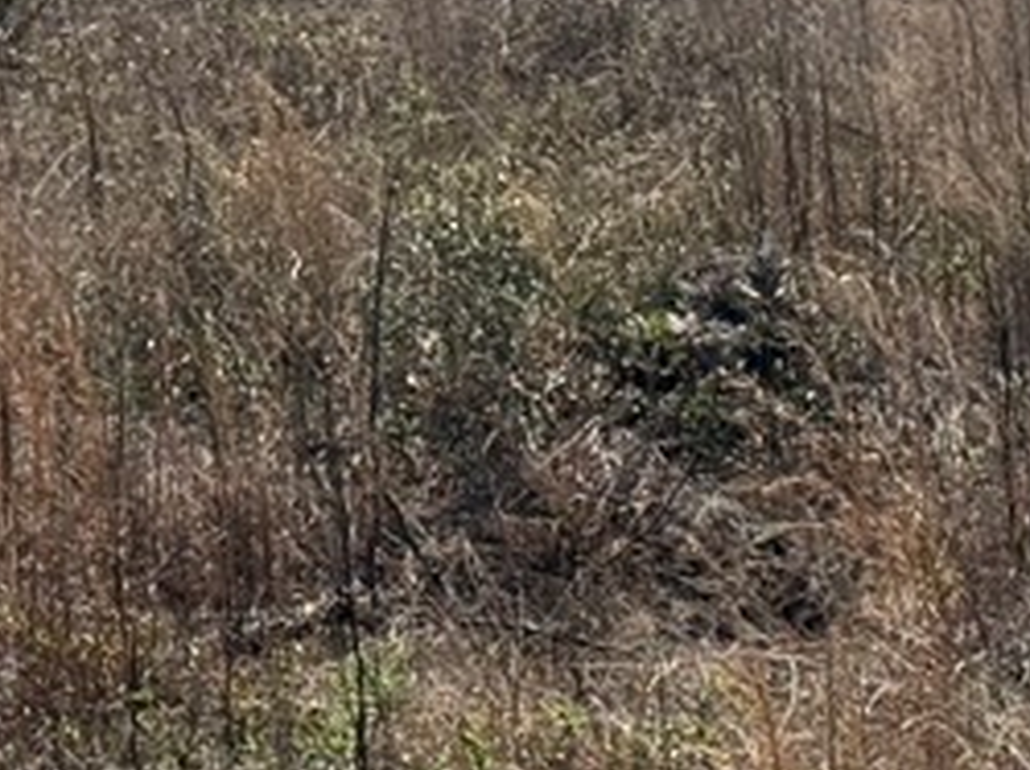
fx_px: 5856
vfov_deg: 7.4
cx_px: 503
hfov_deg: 10.1
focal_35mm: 197
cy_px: -432
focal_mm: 6.76
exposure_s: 1/8772
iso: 64
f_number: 1.78
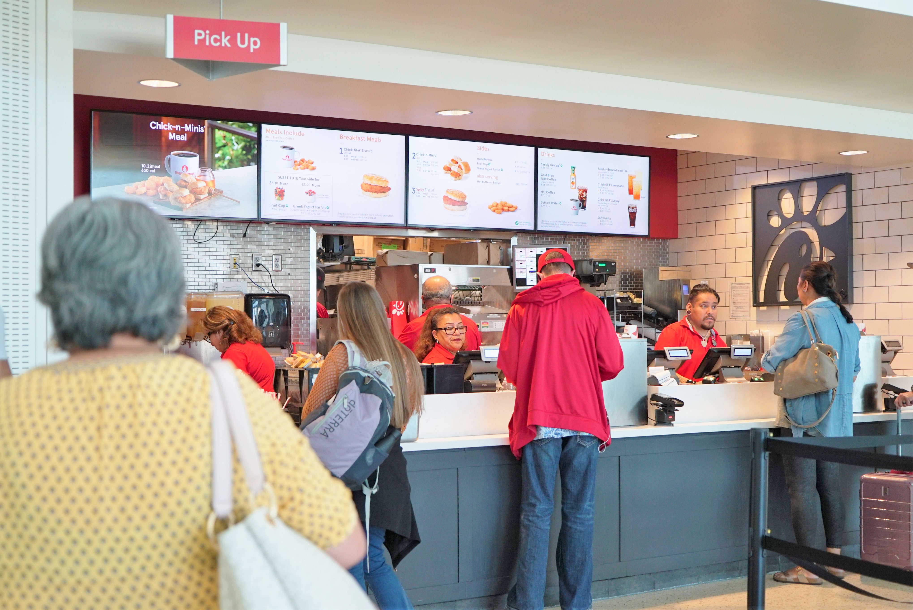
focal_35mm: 48
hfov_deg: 41.1
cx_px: 456
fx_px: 1218
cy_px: 305
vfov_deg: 28.1
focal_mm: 48
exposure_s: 1/160
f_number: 4
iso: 800
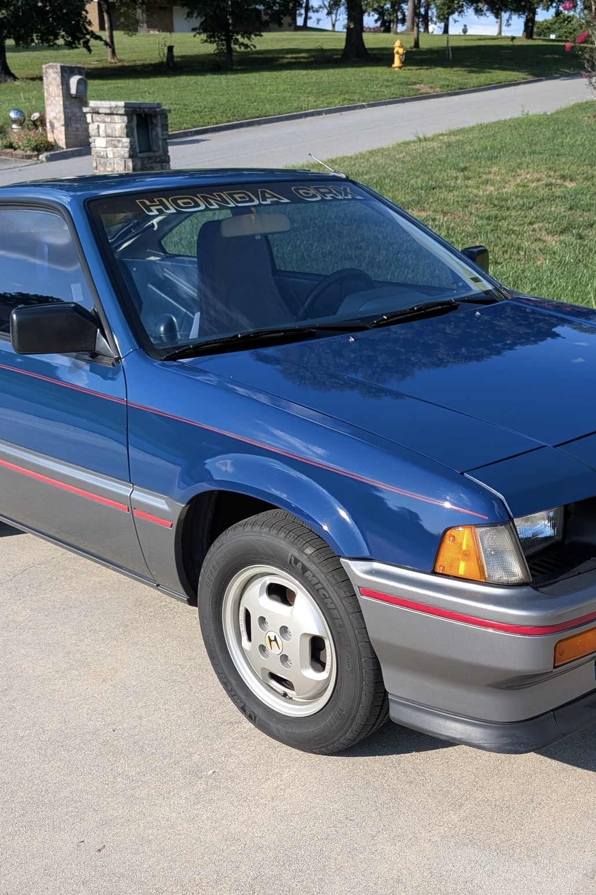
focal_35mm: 34
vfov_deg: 55.8
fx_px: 844
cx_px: 352
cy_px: 456
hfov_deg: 38.7
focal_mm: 6.9
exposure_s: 1/670
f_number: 1.68
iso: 20
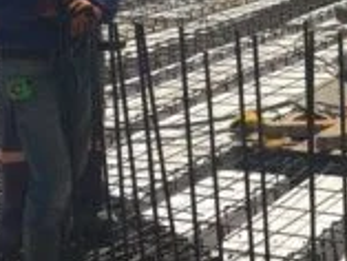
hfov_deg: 17.0
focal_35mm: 111
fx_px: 1114
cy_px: 77
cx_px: 400
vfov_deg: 13.3
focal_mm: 4.15
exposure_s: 1/4274
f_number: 2.2
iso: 25
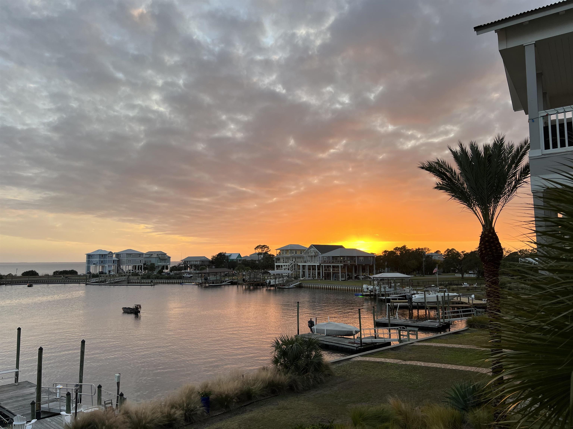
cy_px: 214
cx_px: 286
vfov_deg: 53.1
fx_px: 430
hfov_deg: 67.3
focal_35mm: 26
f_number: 1.5
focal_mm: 5.7
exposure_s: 1/371
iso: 50
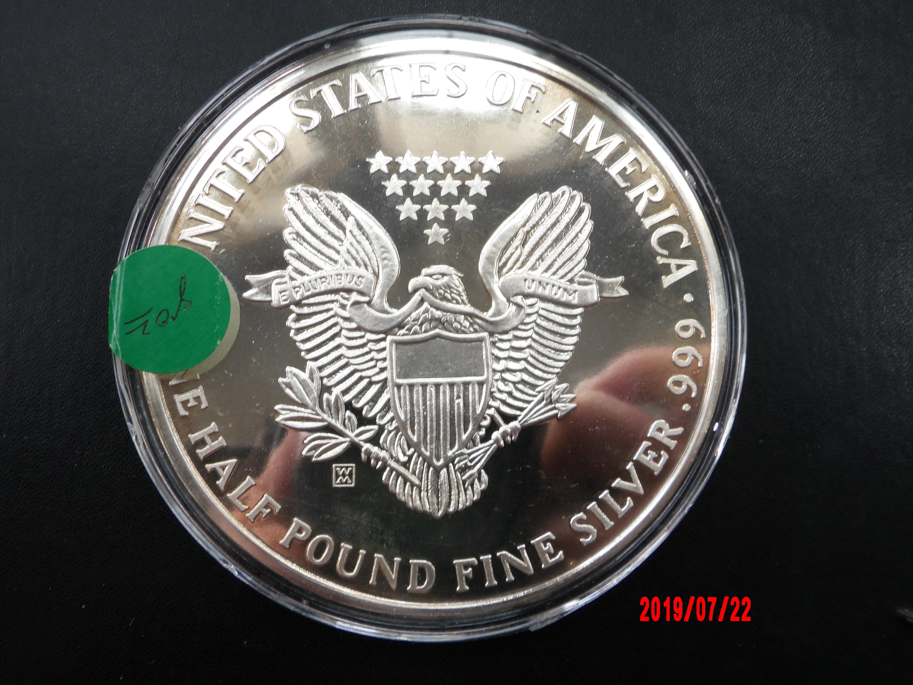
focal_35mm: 34
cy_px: 342
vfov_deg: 41.8
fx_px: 897
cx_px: 456
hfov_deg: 54.0
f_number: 4.5
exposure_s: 1/43
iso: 100
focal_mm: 6.2
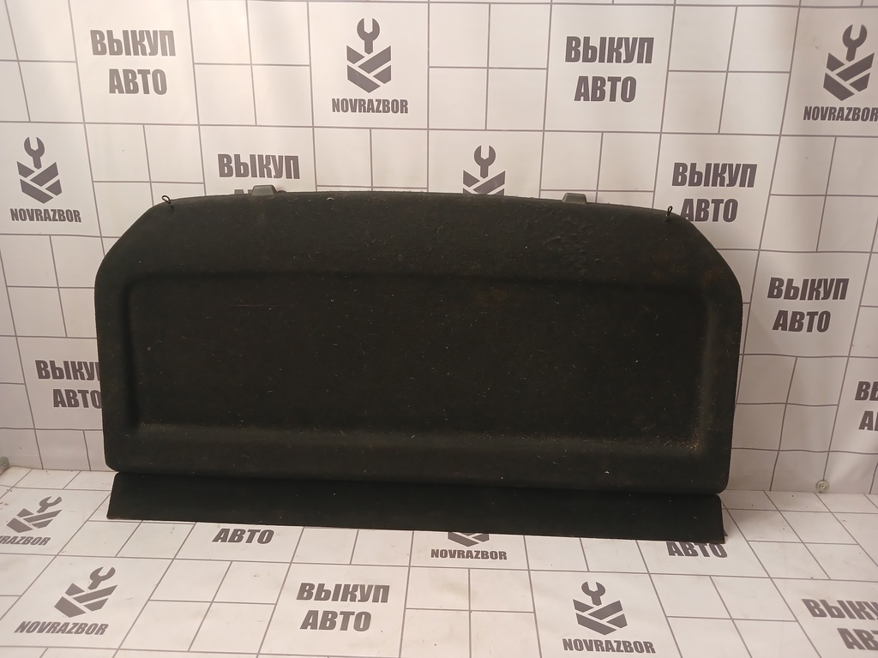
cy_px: 329
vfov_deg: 51.4
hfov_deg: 65.3
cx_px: 439
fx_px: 685
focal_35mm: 27
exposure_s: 1/50
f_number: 1.8
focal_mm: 4
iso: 250
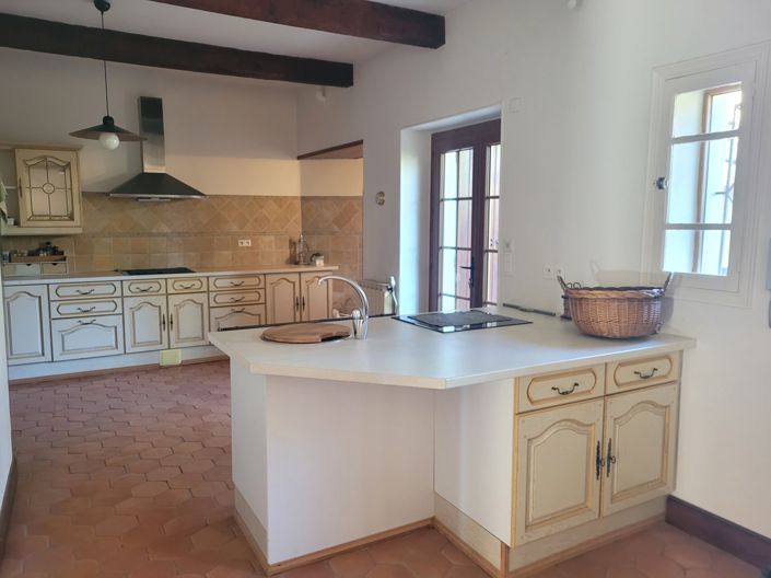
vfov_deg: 53.0
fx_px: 579
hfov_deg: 67.3
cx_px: 386
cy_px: 289
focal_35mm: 26
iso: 640
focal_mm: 5.4
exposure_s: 1/50
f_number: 1.8
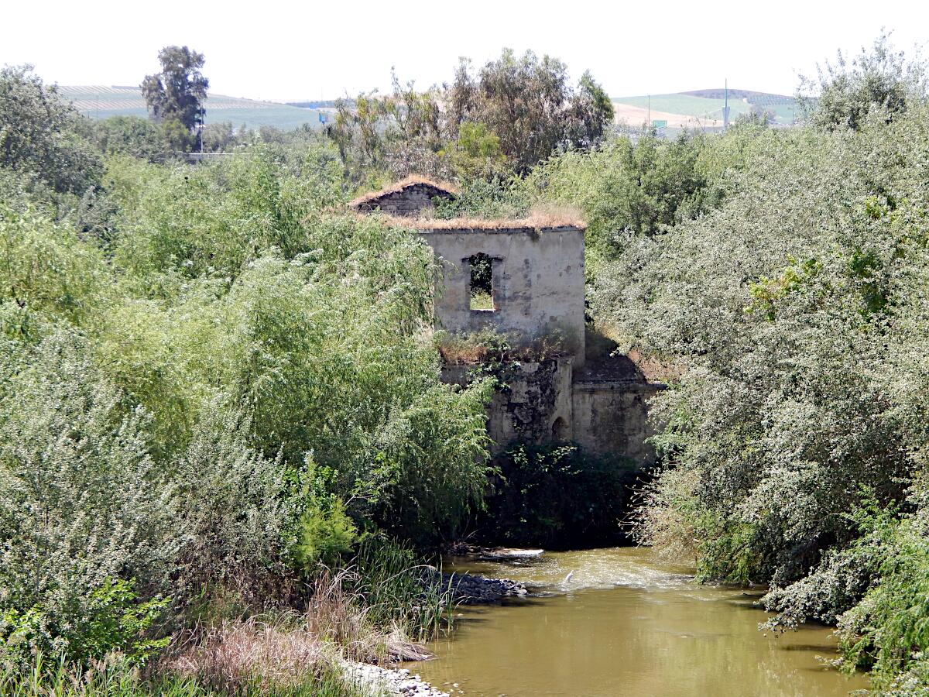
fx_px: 3543
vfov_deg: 11.2
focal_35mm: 132
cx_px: 464
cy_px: 348
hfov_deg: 14.9
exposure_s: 1/320
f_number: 4.8
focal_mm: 23.4
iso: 125
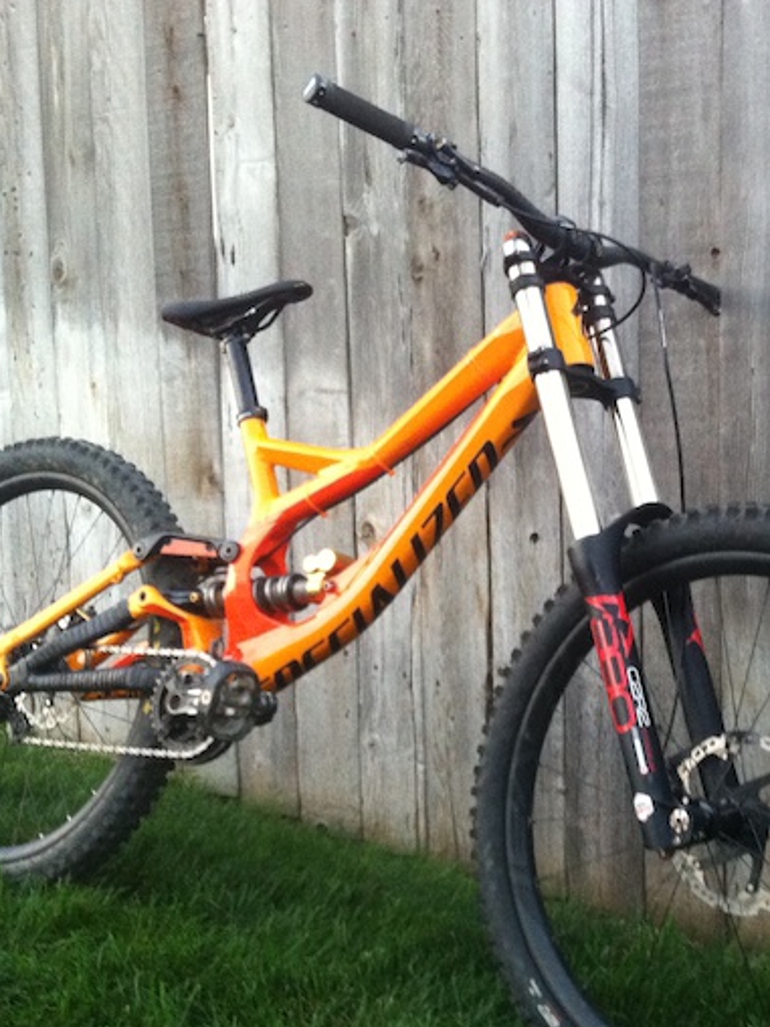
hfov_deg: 26.3
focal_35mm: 55
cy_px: 602
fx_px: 1631
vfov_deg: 34.8
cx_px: 552
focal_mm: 3.85
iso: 320
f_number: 2.8
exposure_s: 1/15
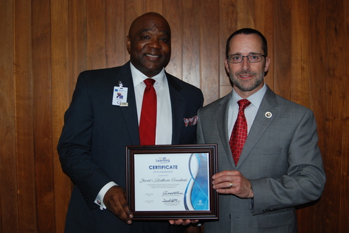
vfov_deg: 32.0
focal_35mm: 42
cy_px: 116
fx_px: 407
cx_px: 174
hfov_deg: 46.4
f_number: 5
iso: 800
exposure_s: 1/60
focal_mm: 28
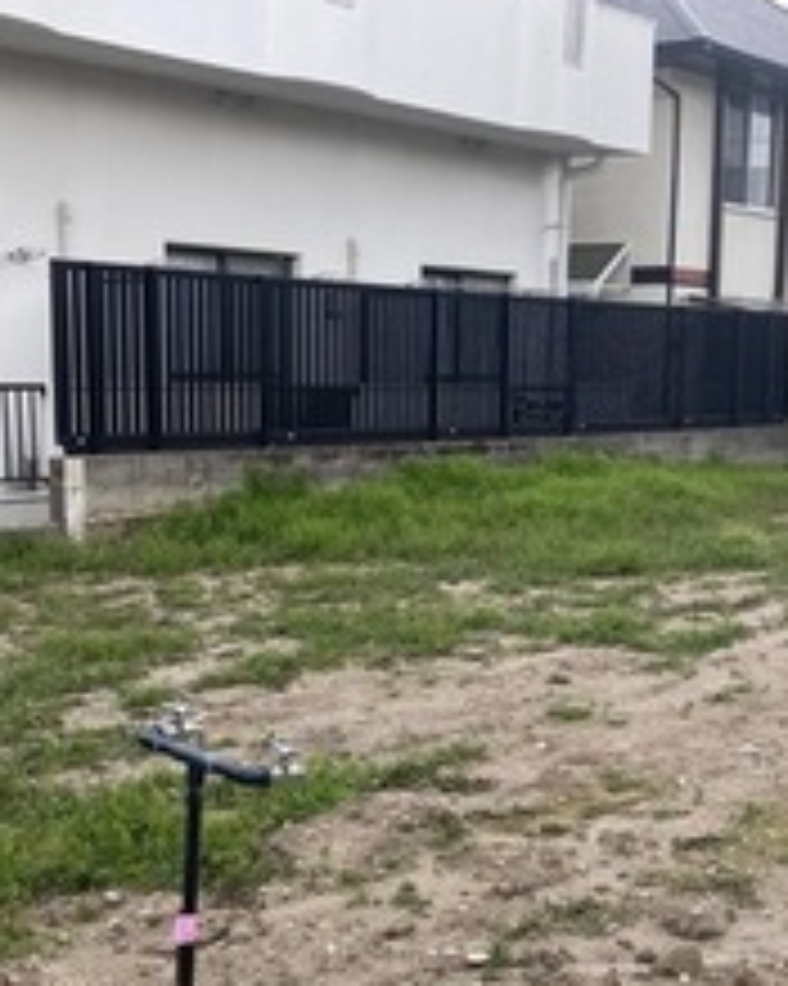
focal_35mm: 60
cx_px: 504
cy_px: 743
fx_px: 1750
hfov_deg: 25.3
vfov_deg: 30.9
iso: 20
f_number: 1.8
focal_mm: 3.99
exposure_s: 1/511
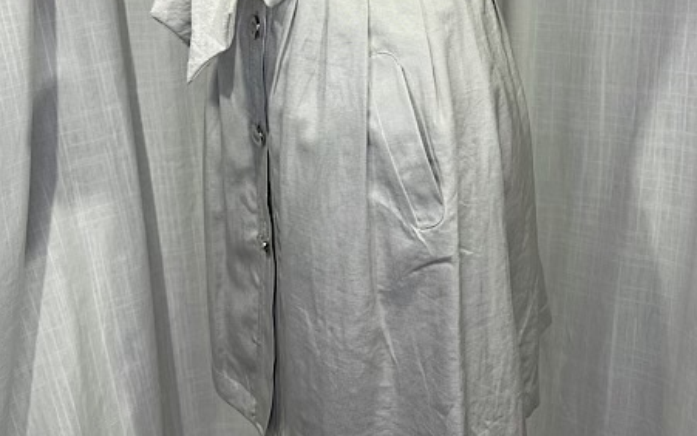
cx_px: 383
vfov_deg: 25.1
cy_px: -66
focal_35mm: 47
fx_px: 893
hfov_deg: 42.6
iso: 32
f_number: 1.6
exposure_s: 1/342
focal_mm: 5.1
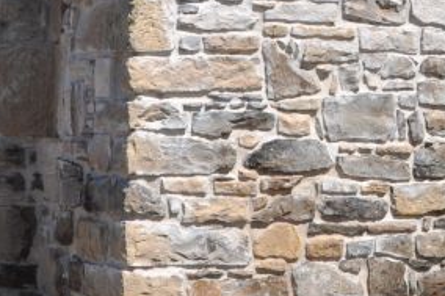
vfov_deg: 12.6
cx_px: 346
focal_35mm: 108
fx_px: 1334
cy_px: 42
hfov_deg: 18.8
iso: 500
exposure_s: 1/640
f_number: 13
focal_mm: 20
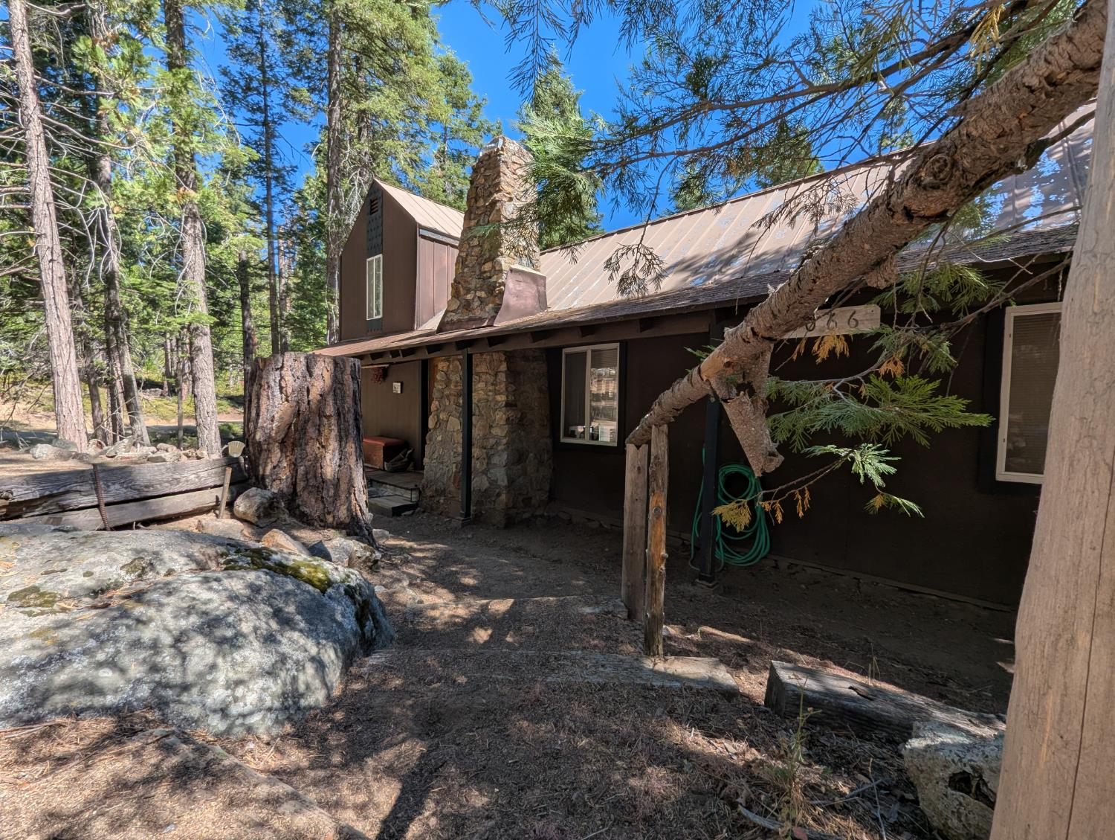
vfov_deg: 90.0
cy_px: 420
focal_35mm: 13
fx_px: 419
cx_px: 558
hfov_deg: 106.1
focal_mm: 1.95
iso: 46
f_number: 2.2
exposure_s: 1/866
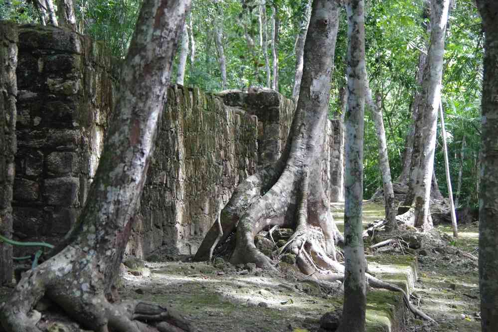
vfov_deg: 11.7
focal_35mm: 117
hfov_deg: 17.5
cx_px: 249
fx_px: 1618
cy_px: 166
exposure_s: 1/125
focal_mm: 77.5
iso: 3200
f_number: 6.3
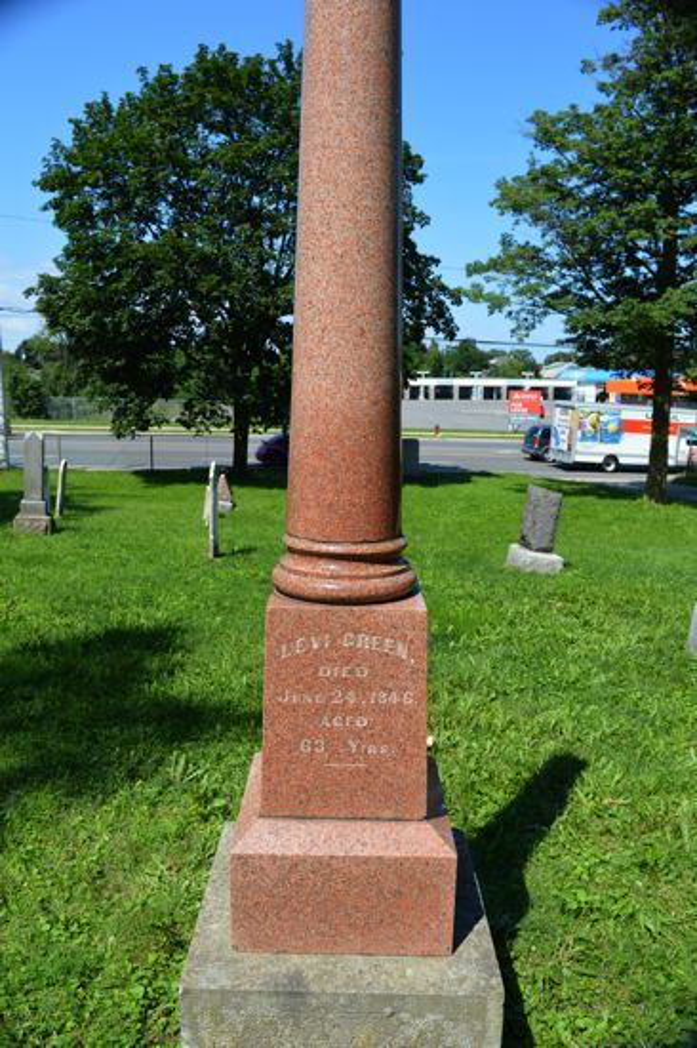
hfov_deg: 47.9
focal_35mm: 27
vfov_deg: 67.4
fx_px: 785
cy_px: 524
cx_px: 348
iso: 100
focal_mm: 18
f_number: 8
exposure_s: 1/250
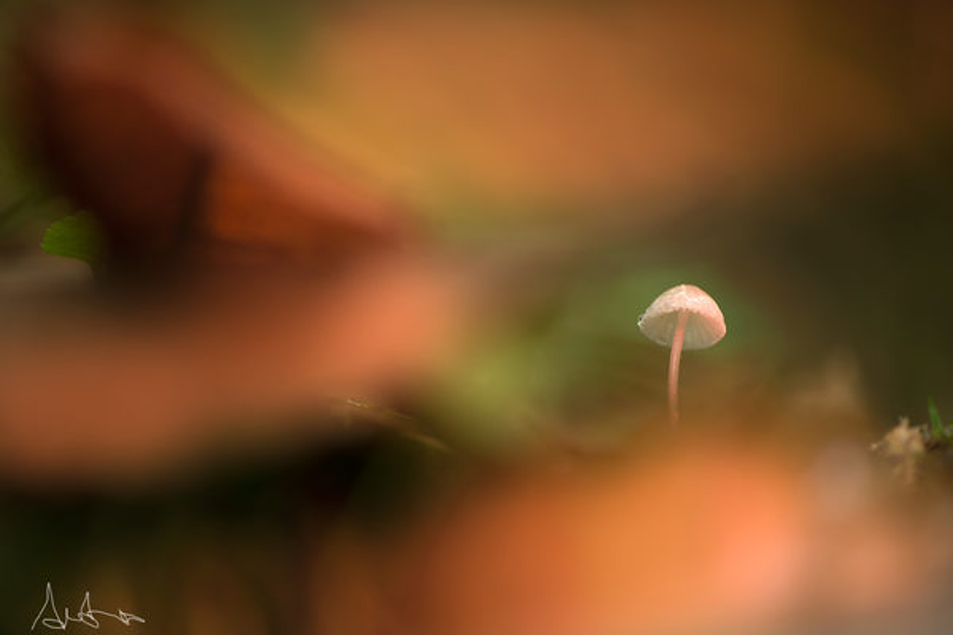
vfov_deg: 13.0
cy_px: 318
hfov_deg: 19.5
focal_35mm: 105
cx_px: 476
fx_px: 2779
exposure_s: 1/100
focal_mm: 105
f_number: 3.2
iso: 200
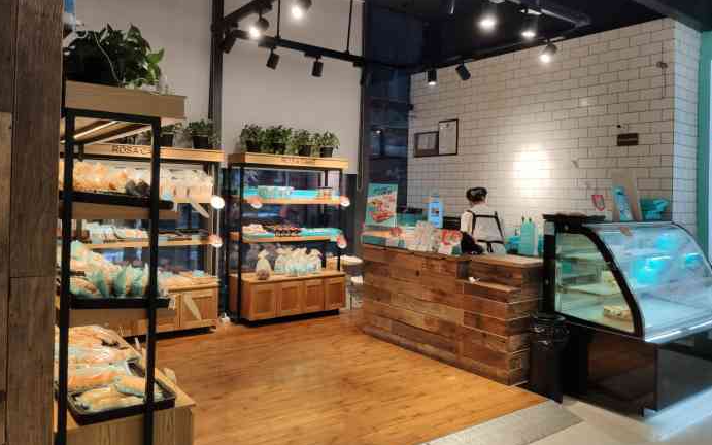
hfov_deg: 64.6
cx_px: 354
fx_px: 563
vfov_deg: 43.0
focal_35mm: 29
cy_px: 185
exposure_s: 1/100
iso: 130
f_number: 1.75
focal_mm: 4.75
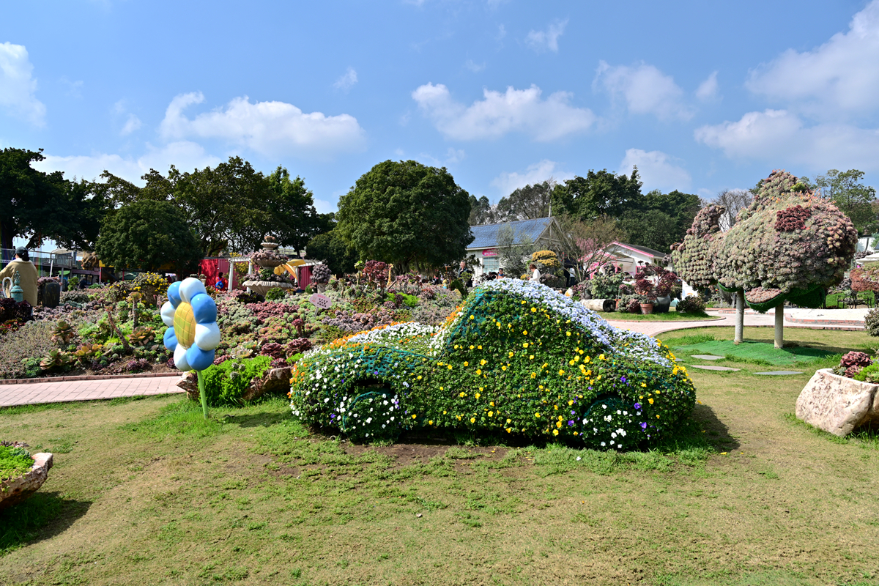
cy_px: 293
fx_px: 684
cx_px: 440
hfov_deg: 65.5
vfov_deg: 46.4
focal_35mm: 28
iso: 100
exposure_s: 1/160
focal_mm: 28
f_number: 8
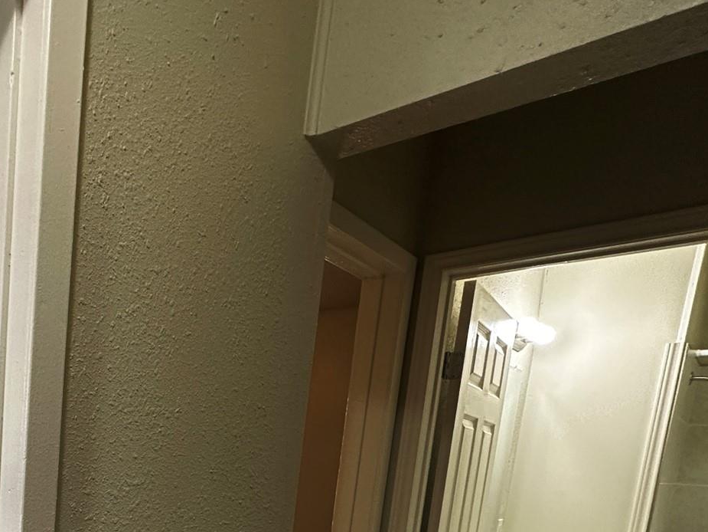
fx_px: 634
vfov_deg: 39.3
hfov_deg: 50.2
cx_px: 43
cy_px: 550
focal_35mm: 31
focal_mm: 2.22
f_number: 2.2
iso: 200
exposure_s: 1/120
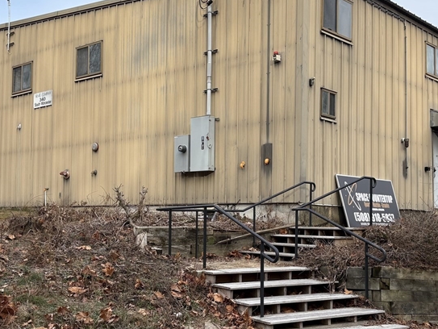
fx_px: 620
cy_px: 185
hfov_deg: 38.8
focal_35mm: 49
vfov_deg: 29.7
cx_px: 240
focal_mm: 5.96
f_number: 1.6
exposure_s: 1/747
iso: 50
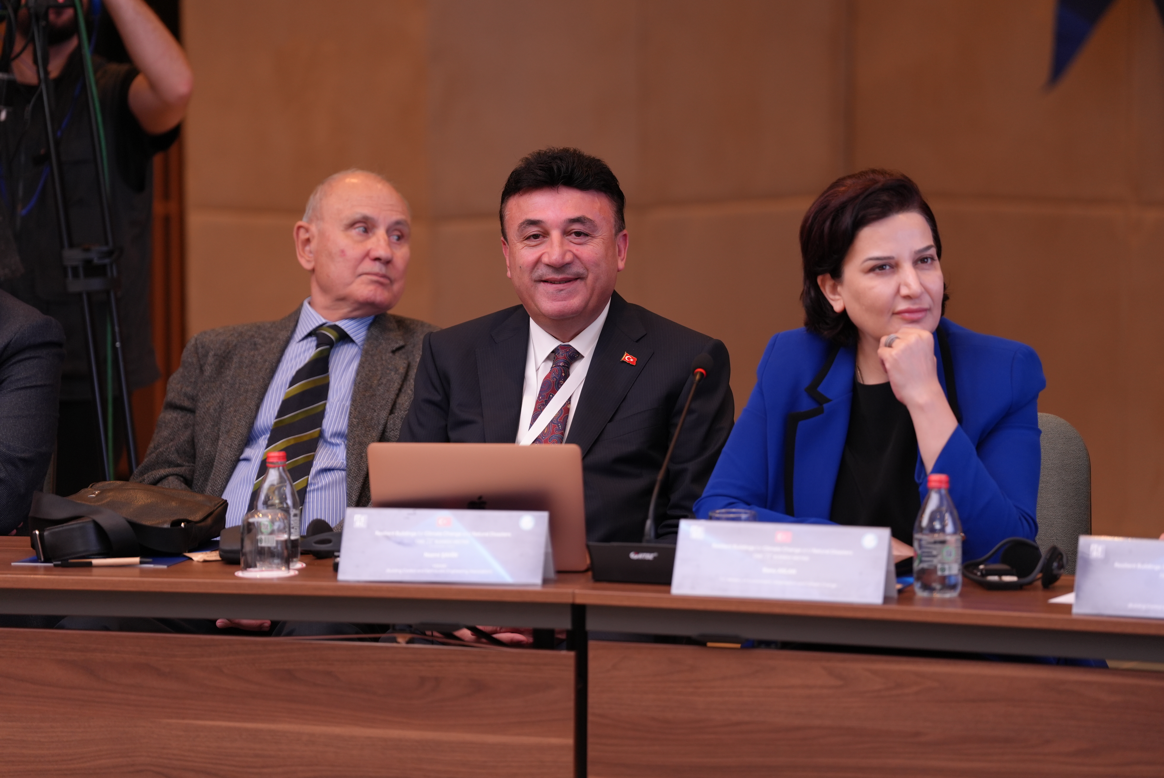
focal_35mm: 157
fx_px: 5081
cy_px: 389
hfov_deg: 13.1
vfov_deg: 8.8
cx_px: 582
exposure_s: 1/200
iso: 500
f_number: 2.8
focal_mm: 157
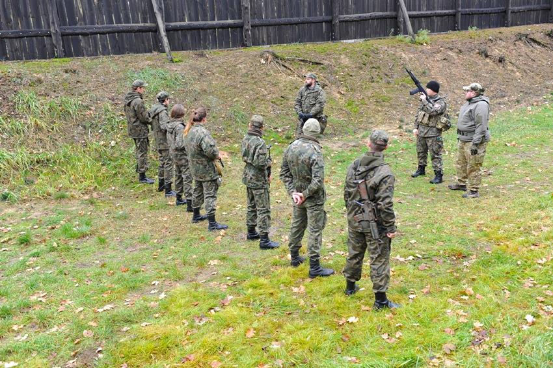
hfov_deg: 48.5
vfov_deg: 33.4
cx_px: 276
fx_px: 614
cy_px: 184
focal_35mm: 40
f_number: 5
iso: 640
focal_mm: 40
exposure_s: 1/100
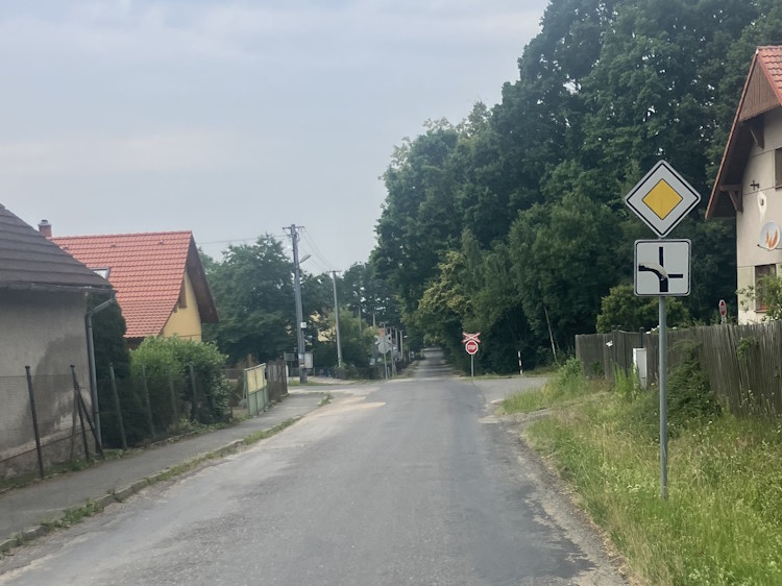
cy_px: 293
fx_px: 632
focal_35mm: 28
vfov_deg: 49.7
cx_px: 391
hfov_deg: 63.5
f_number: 1.8
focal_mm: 3.99
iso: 32
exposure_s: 1/810
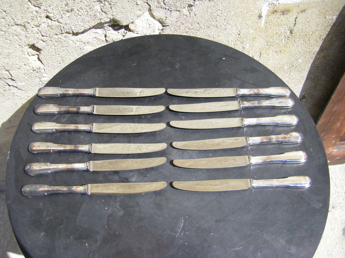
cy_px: 129
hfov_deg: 49.0
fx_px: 379
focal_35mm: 38
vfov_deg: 37.7
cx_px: 172
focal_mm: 6.3
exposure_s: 1/125
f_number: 7
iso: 64
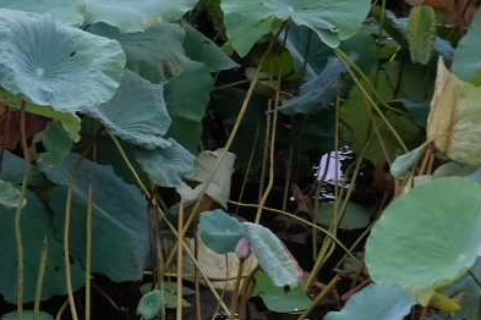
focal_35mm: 131
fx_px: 1750
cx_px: -417
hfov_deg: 13.8
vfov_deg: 10.5
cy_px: 189
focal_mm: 19.5
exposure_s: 1/160
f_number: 3.6
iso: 1600
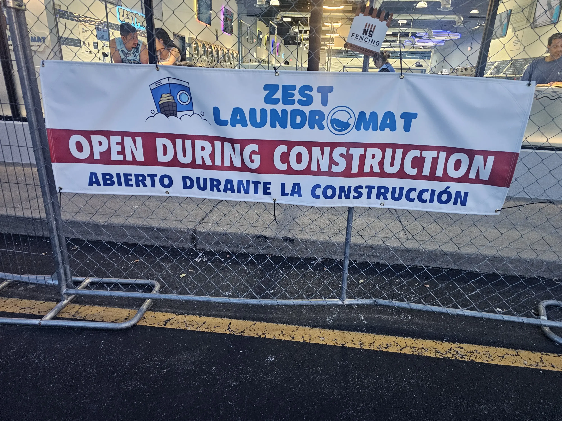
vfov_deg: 58.9
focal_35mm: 23
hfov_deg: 73.9
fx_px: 373
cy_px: 210
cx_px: 281
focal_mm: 6.3
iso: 500
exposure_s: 1/120
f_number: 1.7
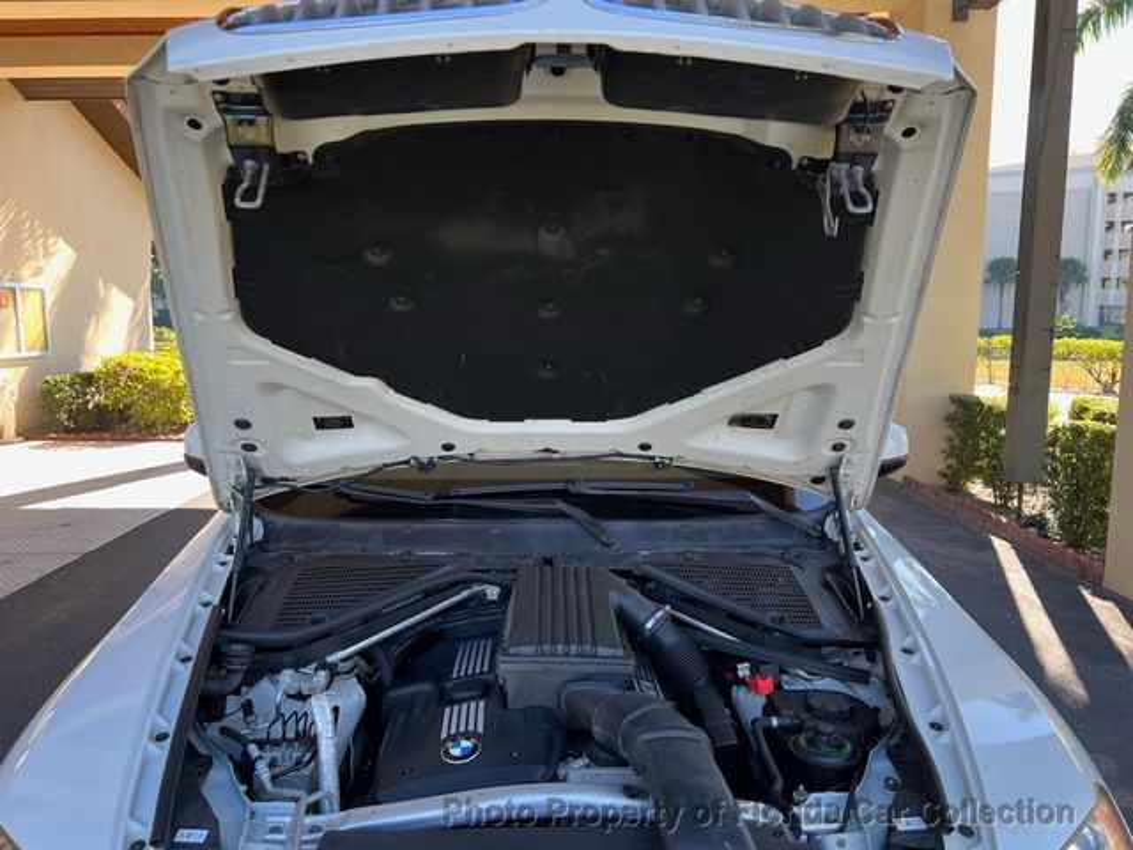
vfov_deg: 53.1
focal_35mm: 26
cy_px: 425
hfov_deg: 67.3
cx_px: 566
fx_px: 851
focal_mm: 5.7
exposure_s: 1/244
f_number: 1.5
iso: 40
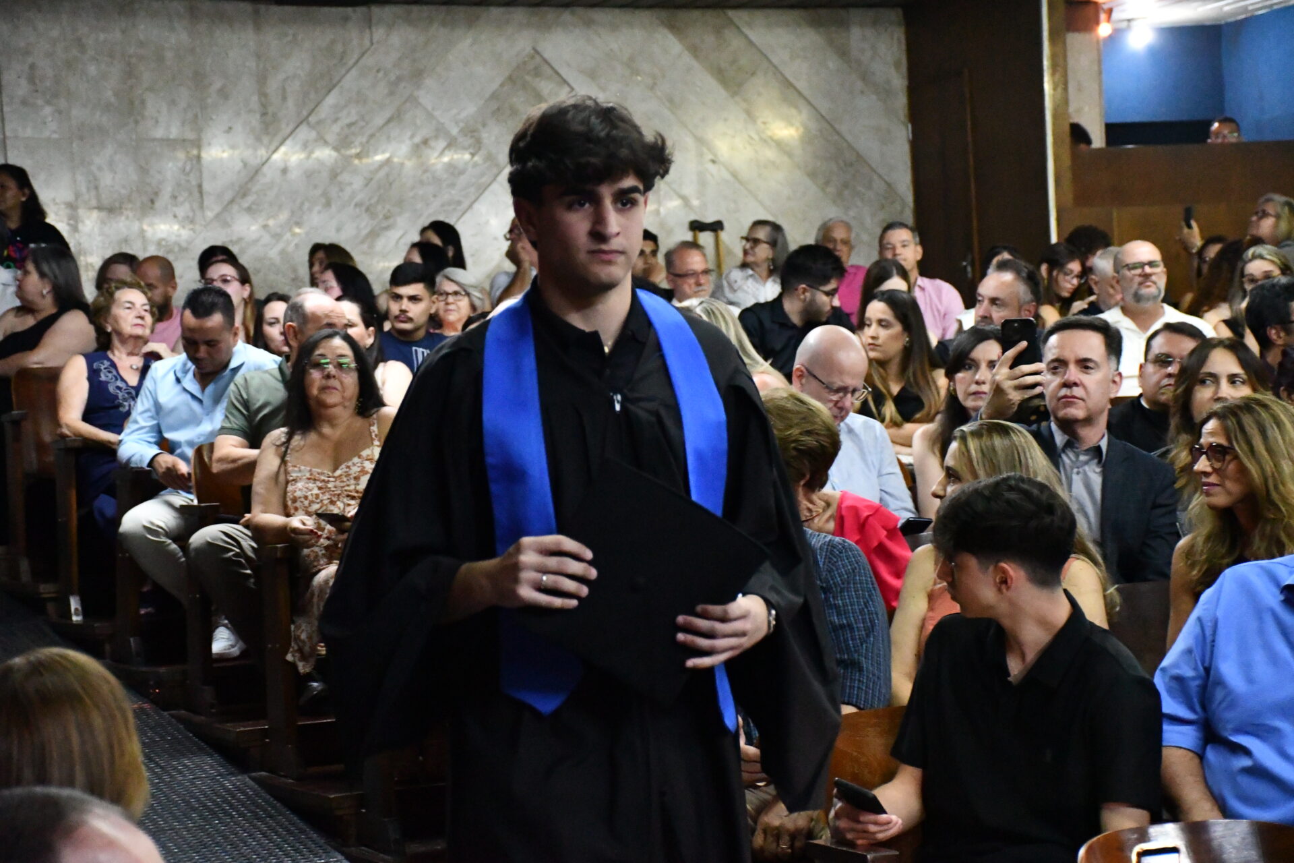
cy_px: 432
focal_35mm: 84
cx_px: 647
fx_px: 3019
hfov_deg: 24.2
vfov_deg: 16.3
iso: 12800
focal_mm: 56
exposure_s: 1/100
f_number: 4.8
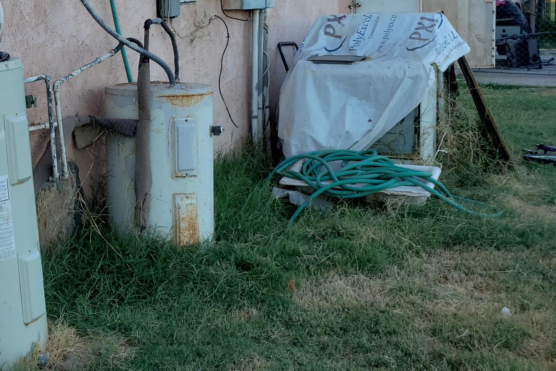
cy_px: 55
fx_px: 942
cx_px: -57
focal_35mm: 61
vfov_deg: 21.9
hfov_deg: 29.6
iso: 50
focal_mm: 4.3
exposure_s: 1/266
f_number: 2.4
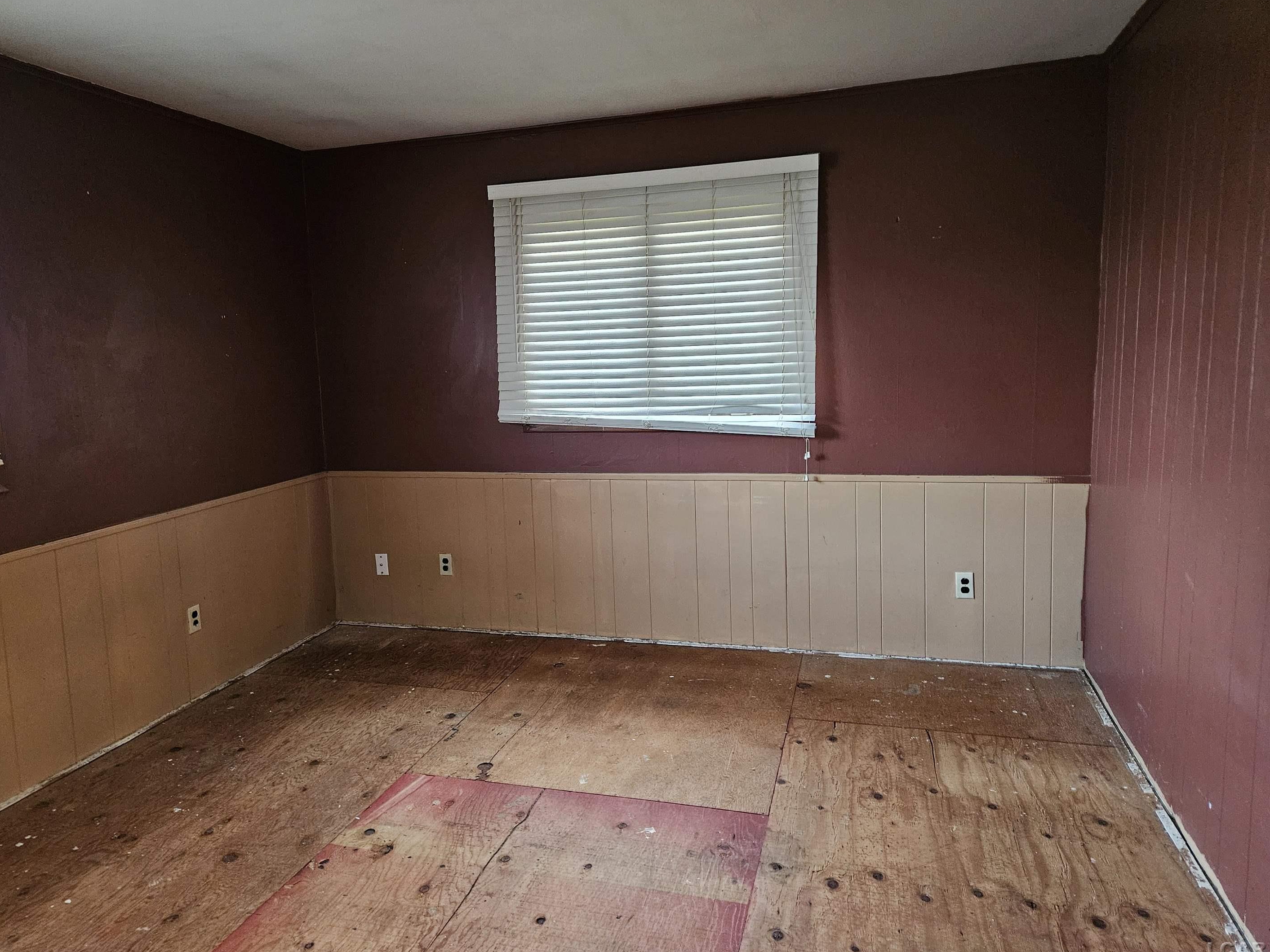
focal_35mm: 25
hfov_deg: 69.3
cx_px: 581
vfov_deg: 54.8
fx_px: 917
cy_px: 446
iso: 800
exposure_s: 1/60
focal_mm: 5.4
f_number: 1.8
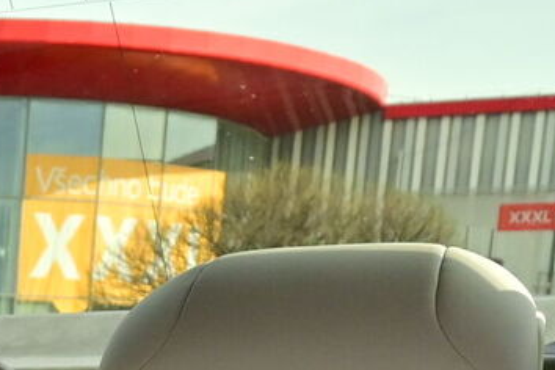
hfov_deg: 13.5
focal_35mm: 130
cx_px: -550
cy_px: 934
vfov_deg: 9.3
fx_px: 2004
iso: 400
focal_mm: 16
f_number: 6.3
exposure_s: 1/200
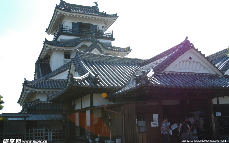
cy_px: 68
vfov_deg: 34.4
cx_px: 115
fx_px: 231
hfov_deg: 52.8
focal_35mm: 37
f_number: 7.1
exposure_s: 1/250
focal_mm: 24
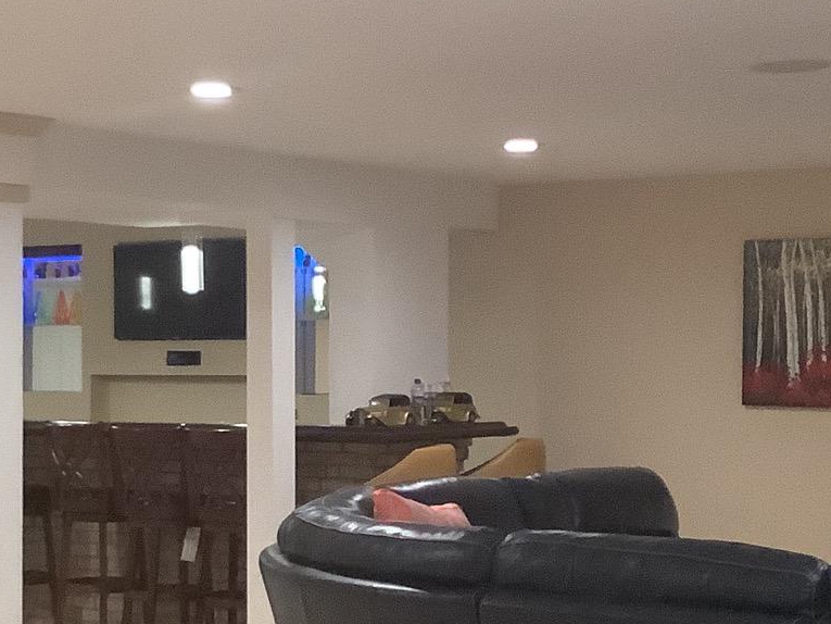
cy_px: 405
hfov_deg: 23.4
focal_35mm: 83
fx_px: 1993
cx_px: 273
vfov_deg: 17.7
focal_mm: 3.3
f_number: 2.4
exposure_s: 1/60
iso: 400
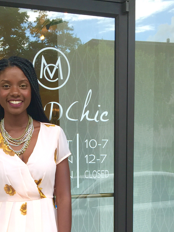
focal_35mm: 60
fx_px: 402
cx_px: 59
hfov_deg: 24.3
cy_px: 233
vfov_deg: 29.9
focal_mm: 4.15
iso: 32
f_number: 2.2
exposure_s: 1/120
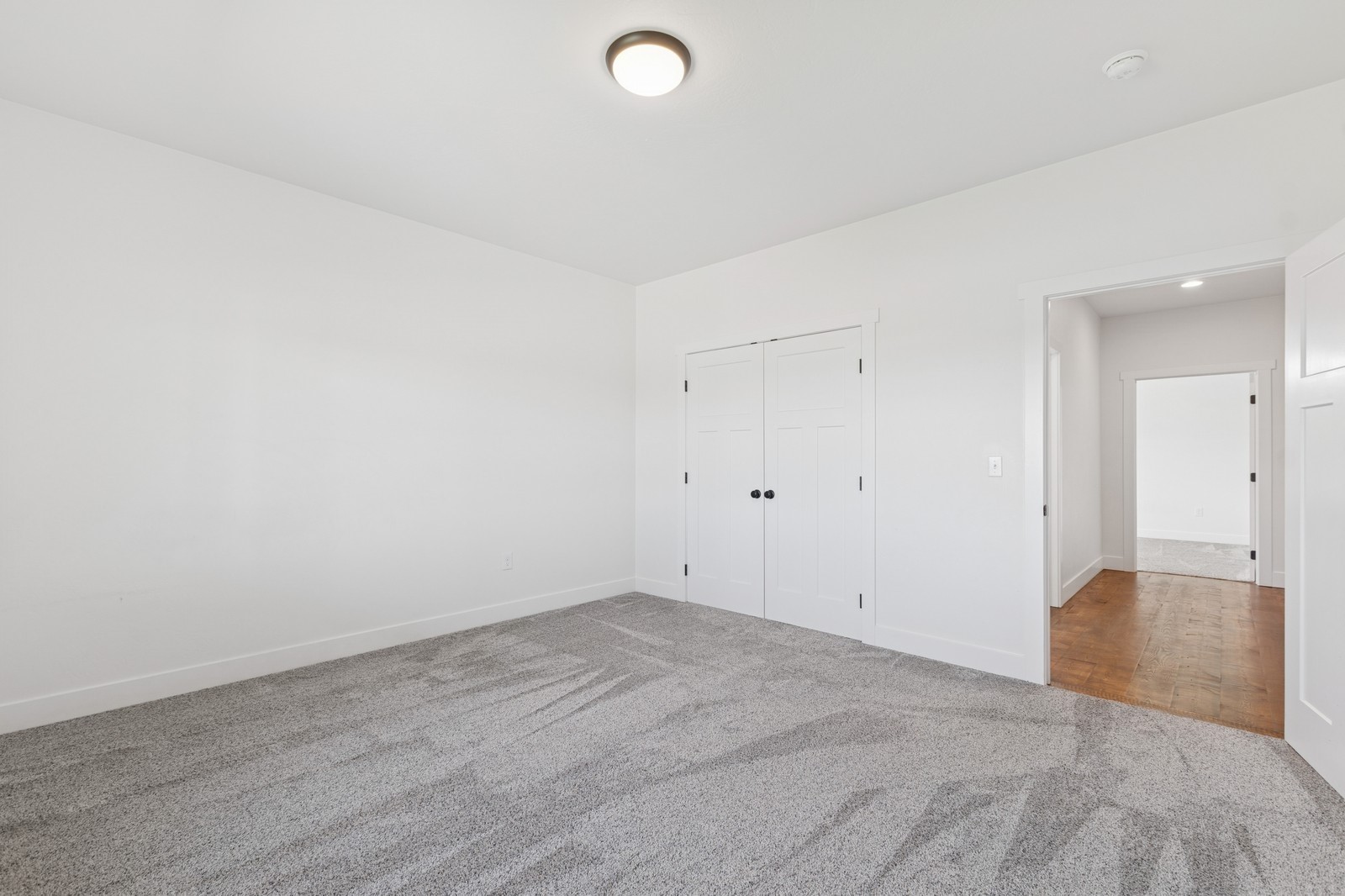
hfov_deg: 100.4
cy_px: 448
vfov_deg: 77.3
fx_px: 560
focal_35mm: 15
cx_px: 672
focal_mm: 10
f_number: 6.3
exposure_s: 1/10
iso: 100
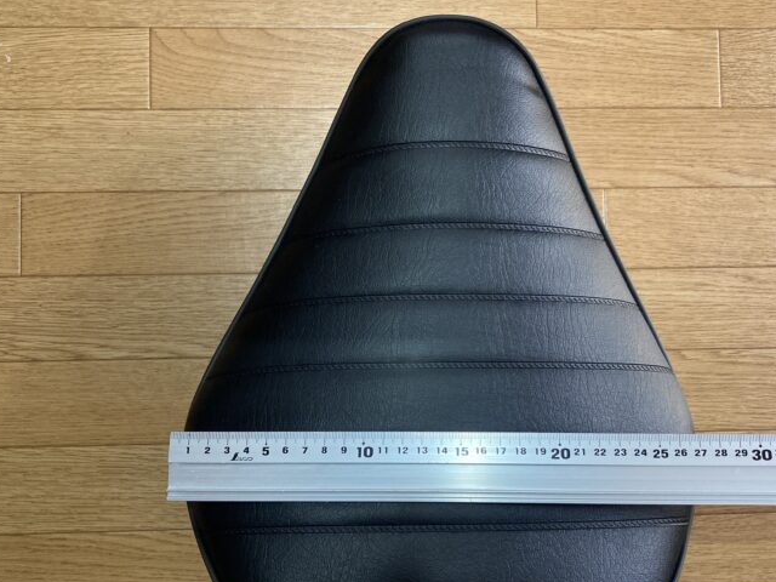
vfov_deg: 40.6
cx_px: 429
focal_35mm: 35
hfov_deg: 52.5
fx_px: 785
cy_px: 340
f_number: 1.8
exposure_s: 1/50
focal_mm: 3.99
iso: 250
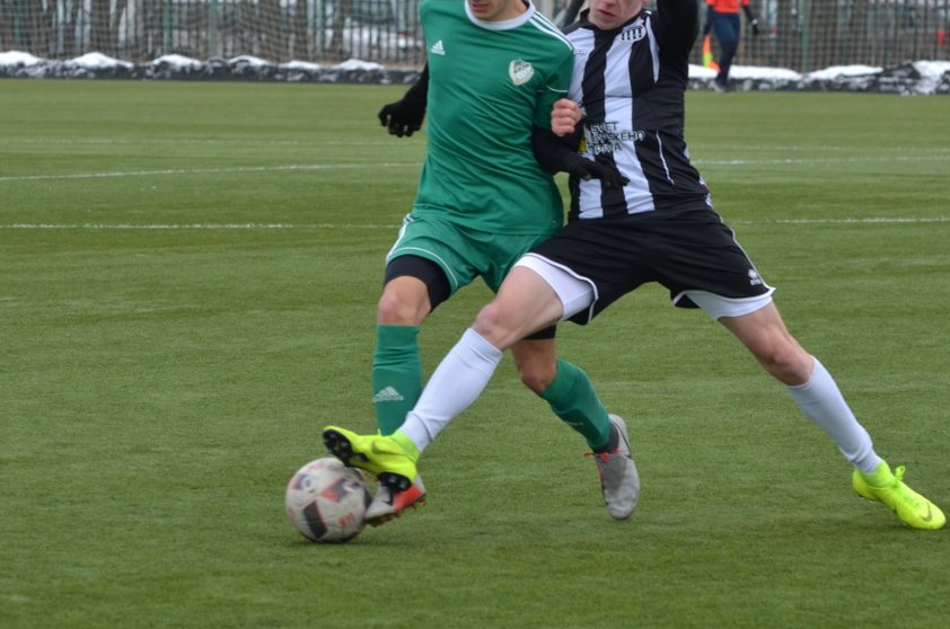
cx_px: 542
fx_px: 7604
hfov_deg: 7.1
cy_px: 252
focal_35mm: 289
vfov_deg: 4.7
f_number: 6.3
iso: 500
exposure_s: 1/640
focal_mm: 135
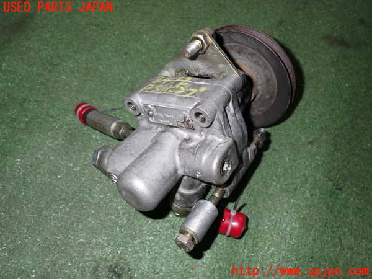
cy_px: 140
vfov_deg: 46.8
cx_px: 186
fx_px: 322
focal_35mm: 30
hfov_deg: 60.0
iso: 250
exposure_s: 1/30
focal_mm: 5.4
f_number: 6.3
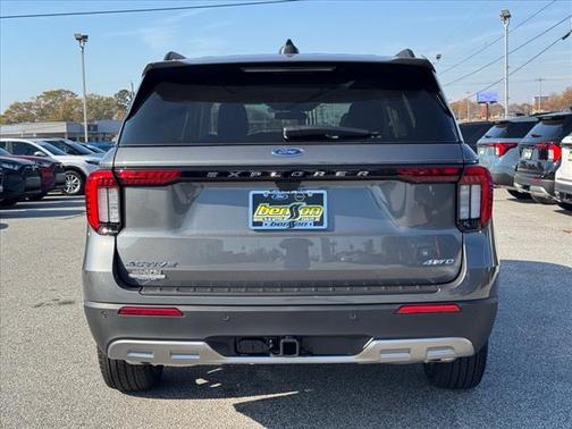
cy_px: 214
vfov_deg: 30.3
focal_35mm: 48
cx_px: 286
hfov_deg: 39.7
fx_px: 793
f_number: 1.78
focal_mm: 6.76
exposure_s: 1/1984
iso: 64
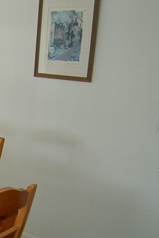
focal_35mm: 68
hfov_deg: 17.3
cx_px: -105
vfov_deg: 29.3
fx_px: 450
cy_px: 172
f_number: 3.5
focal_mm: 18
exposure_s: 1/80
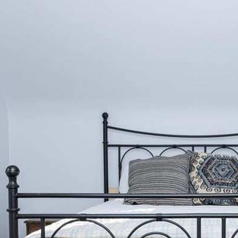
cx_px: 188
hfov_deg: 27.6
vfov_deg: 27.8
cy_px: 178
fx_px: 474
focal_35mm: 61
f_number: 7.1
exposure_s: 1/60
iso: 250
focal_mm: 14
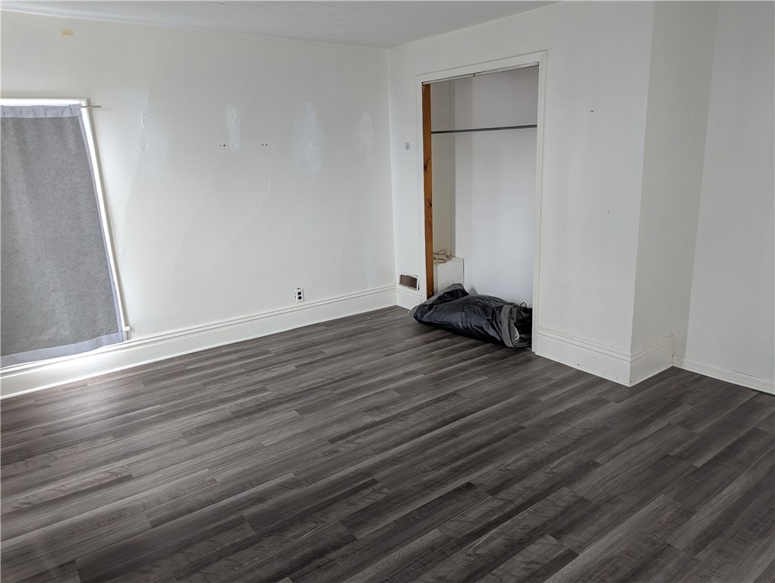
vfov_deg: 56.9
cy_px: 292
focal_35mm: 24
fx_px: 538
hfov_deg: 71.5
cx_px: 388
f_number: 1.85
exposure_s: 1/55.1
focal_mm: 6.81
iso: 175
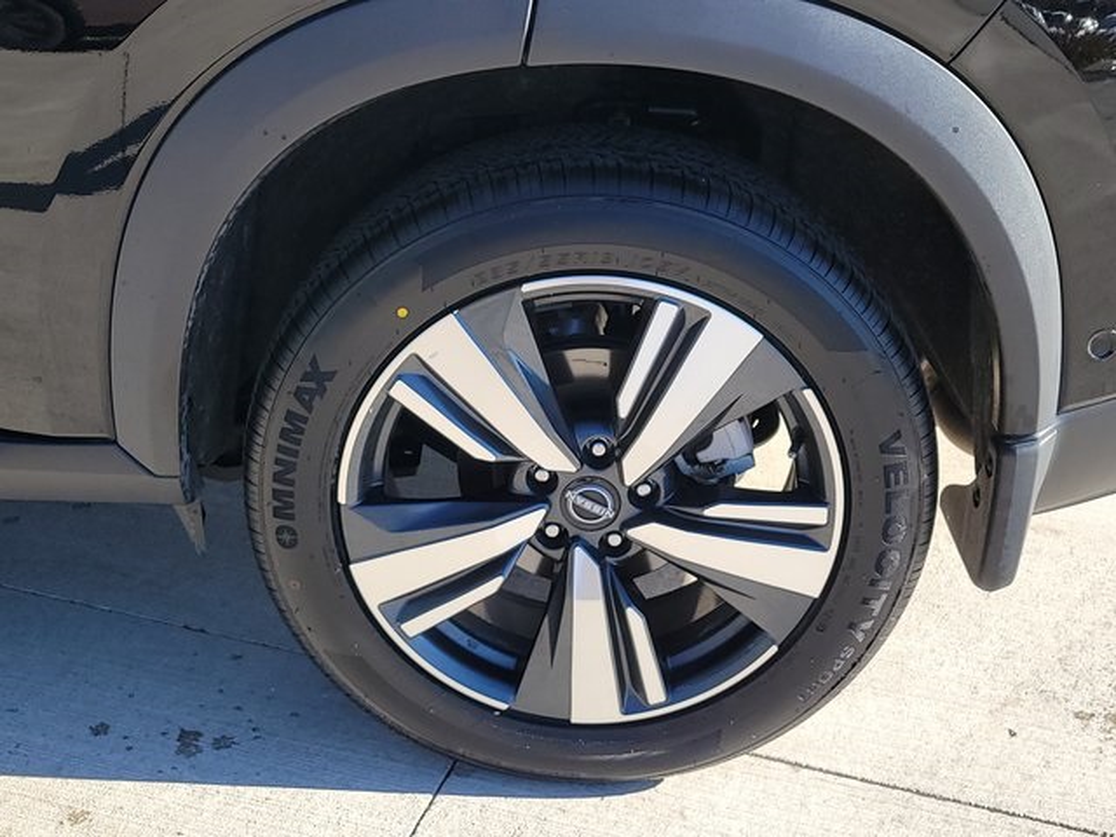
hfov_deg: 67.3
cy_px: 418
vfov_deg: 53.1
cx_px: 558
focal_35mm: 26
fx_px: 838
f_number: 1.8
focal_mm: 5.4
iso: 40
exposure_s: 1/724
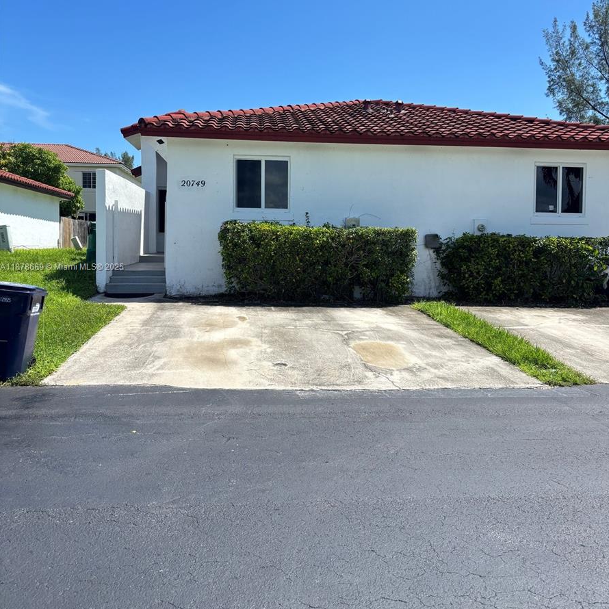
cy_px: 268
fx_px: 617
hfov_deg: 52.5
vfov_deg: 52.4
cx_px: 307
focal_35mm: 31
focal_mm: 5.96
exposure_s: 1/2193
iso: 50
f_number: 1.6
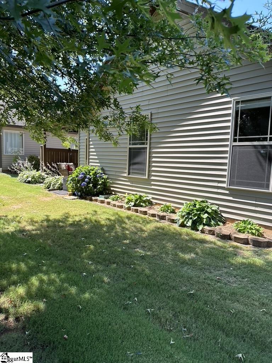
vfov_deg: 71.6
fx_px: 251
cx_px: 136
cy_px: 182
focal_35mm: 24
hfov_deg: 56.8
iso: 80
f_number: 1.78
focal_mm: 6.86
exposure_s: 1/797
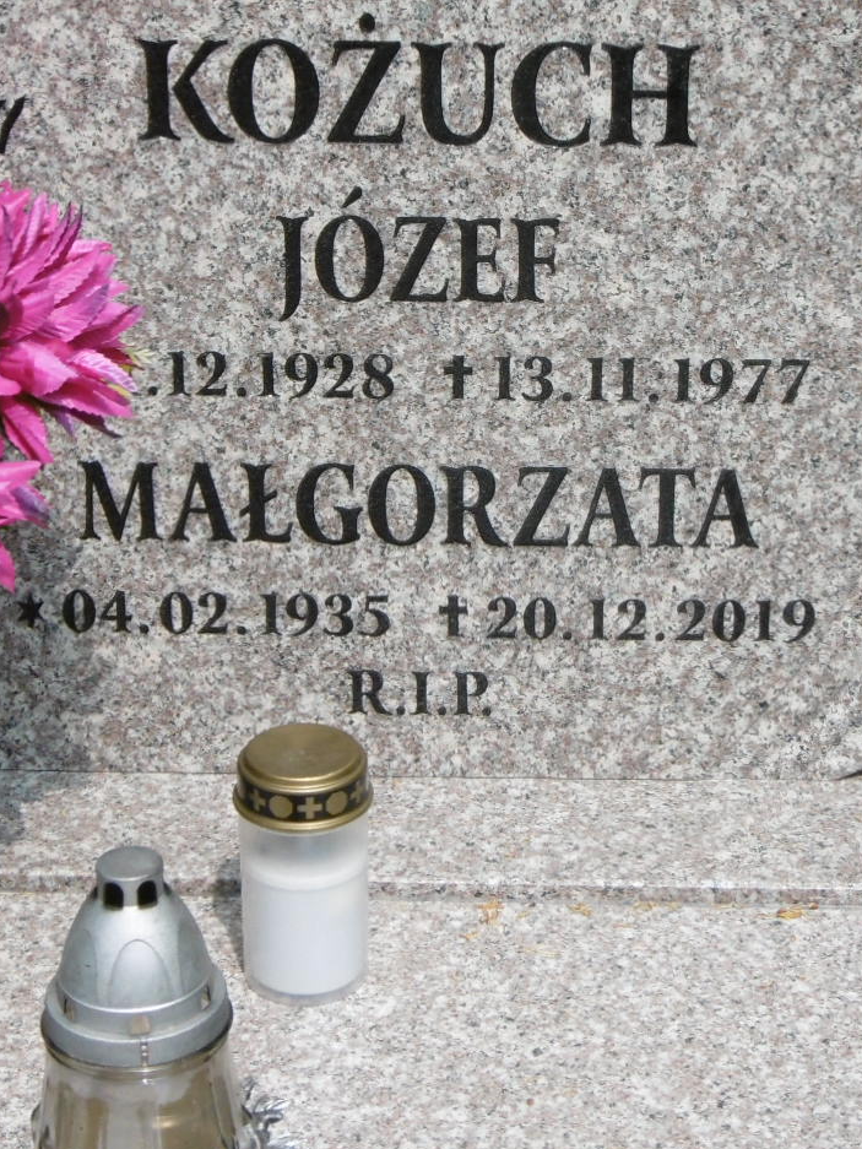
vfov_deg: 20.7
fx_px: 3120
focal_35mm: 94
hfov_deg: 15.7
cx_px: 505
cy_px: 332
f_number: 3.8
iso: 100
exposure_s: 1/800
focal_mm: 7.7
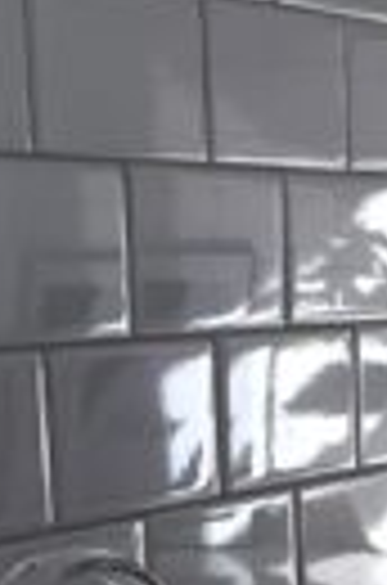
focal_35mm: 163
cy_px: 767
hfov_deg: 8.1
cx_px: 639
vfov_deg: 12.2
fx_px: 2642
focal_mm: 4.15
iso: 32
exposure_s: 1/359
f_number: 2.2
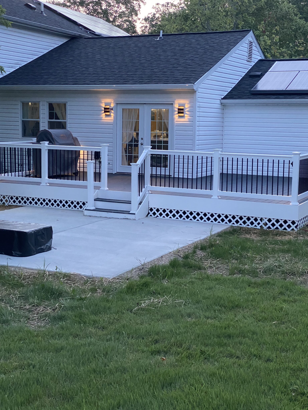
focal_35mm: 54
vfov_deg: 35.5
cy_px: 200
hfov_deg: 27.0
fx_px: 641
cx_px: 152
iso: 320
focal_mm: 6
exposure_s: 1/60
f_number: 2
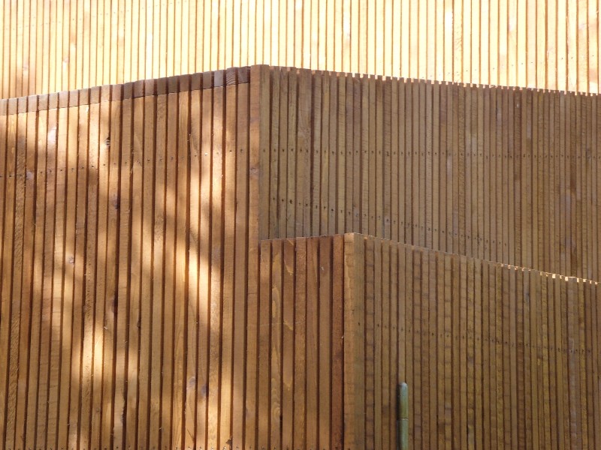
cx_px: 300
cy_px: 225
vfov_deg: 12.7
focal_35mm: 117
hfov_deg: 16.8
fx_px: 2031
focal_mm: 19.8
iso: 100
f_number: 4.5
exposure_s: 1/60
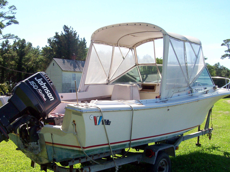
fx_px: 299
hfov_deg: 42.0
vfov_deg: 32.1
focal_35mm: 45
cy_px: 103
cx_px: 96
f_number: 4.8
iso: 80
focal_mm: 6
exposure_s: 1/371
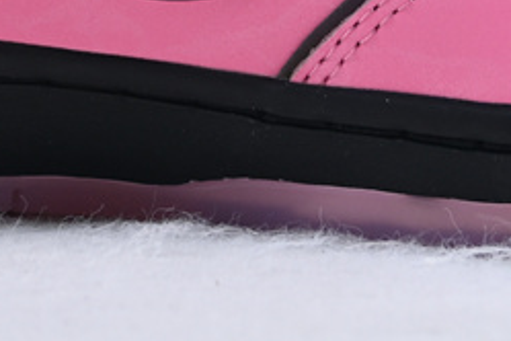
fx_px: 2561
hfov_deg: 11.4
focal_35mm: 180
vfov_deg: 7.4
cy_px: -216
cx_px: 232
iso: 100
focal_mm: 25
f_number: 4.2
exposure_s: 1/50
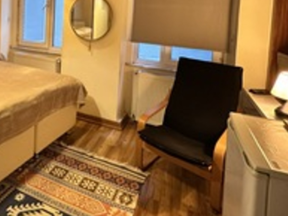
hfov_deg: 59.7
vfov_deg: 44.0
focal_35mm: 29
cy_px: 22
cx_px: 88
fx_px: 241
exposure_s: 1/50
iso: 800
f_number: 2.2
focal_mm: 2.22
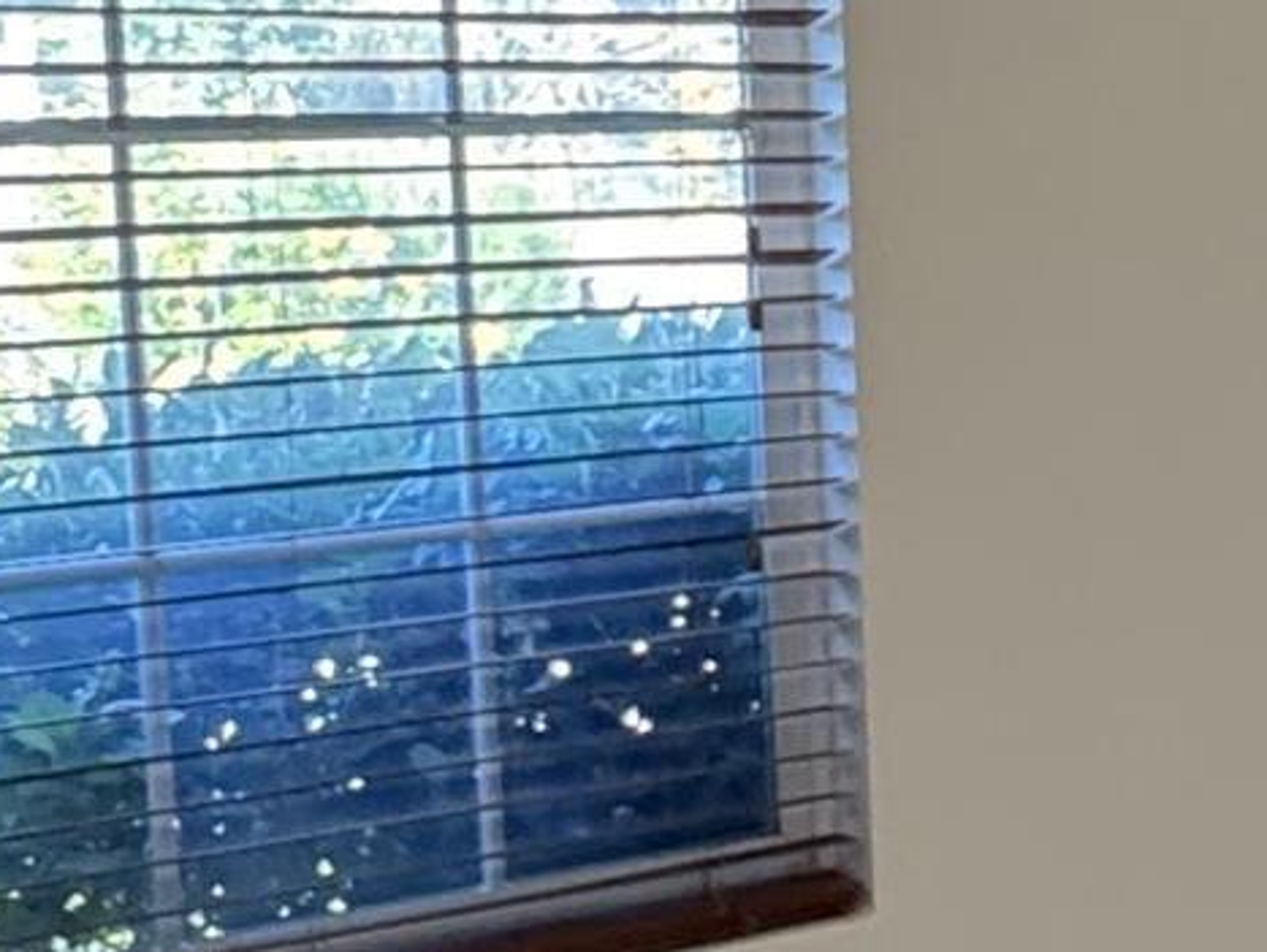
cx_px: 2092
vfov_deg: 16.1
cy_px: 388
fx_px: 3370
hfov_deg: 18.1
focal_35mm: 92
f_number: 2.2
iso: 320
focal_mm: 2.22
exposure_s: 1/60
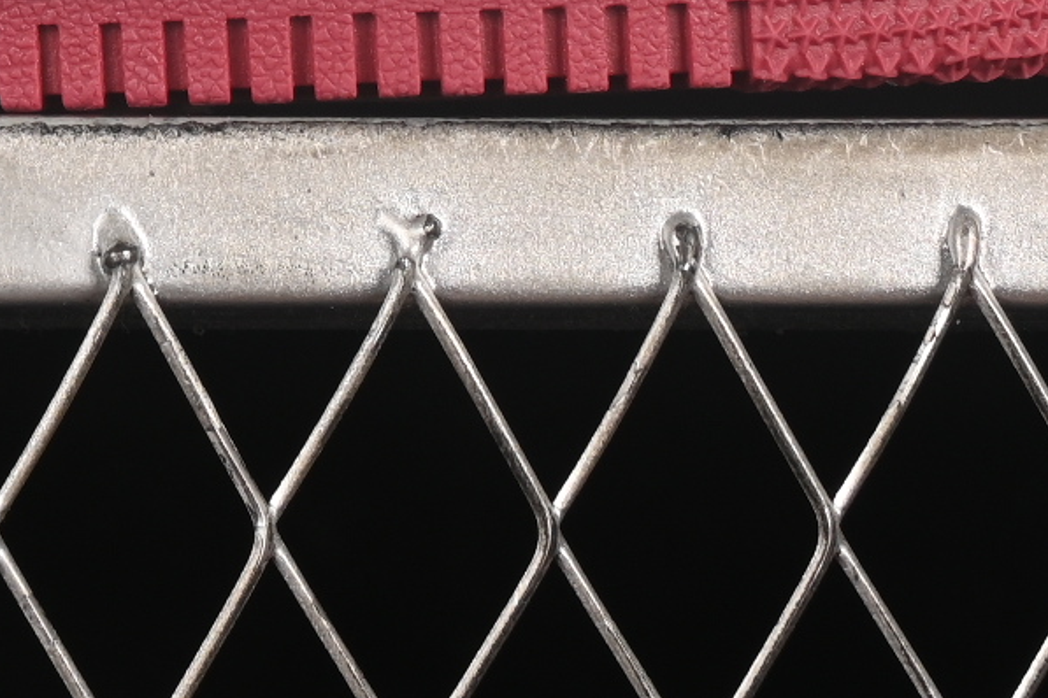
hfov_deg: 5.8
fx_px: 10188
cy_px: -875
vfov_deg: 3.9
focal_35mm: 350
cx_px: -472
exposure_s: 1/80
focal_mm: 50
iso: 160
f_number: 8
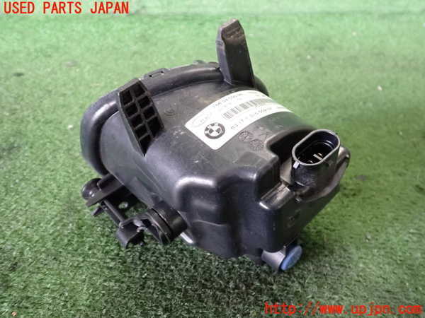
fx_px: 368
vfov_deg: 46.8
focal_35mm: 30
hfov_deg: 60.0
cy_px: 159
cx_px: 212
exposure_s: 1/60
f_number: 2.3
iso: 1250
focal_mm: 5.4
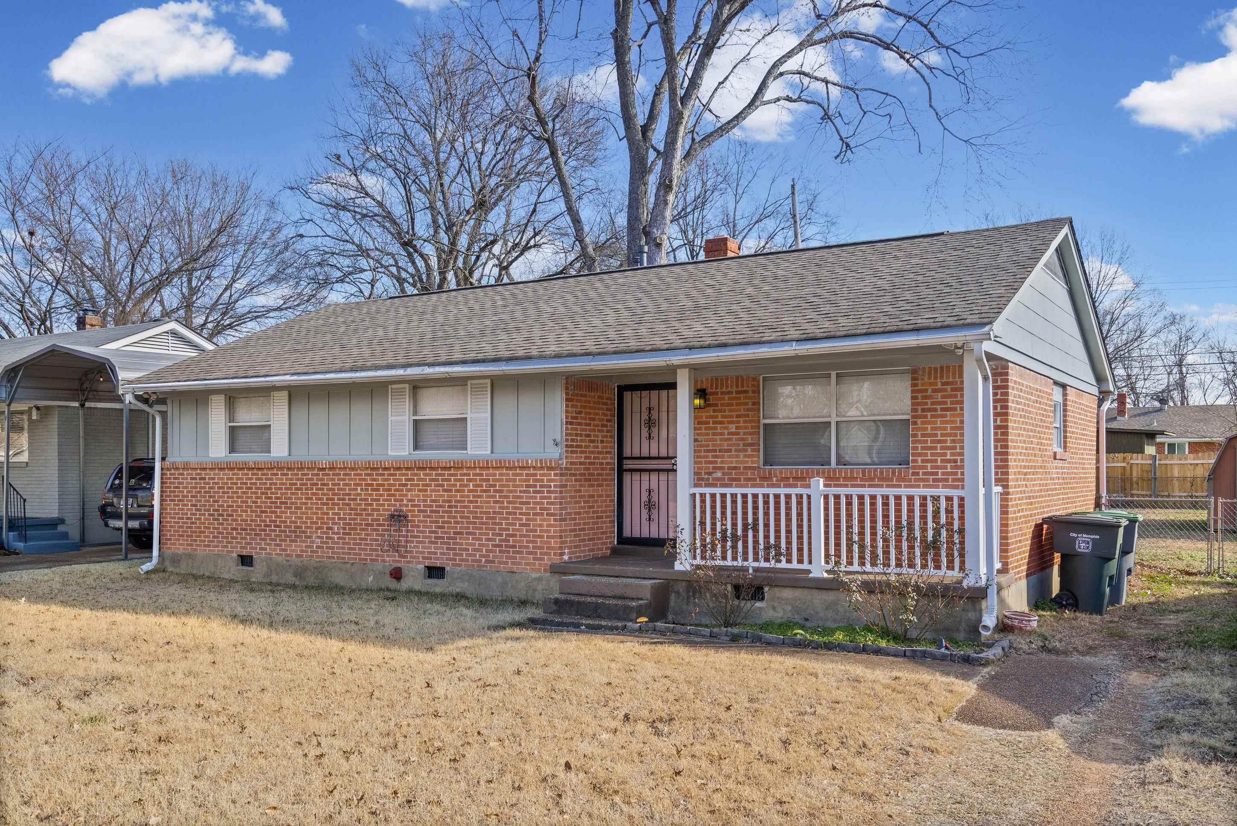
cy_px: 413
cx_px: 618
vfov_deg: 43.6
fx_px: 1031
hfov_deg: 61.9
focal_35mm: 30
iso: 1000
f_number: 9
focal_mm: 30
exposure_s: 1/400
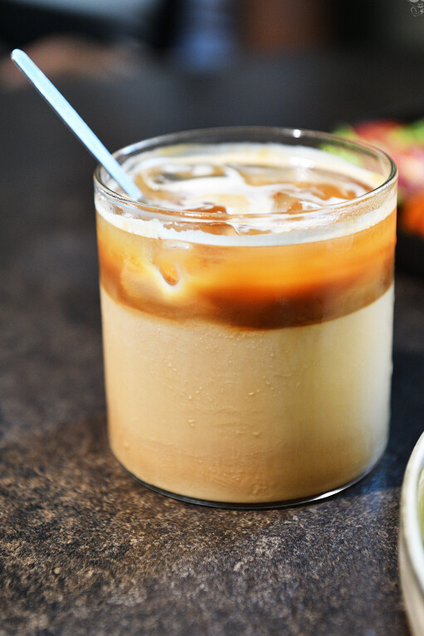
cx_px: 214
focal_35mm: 73
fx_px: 1290
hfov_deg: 18.7
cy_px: 317
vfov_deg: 27.7
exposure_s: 1/80
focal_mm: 70
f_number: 5.6
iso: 1600
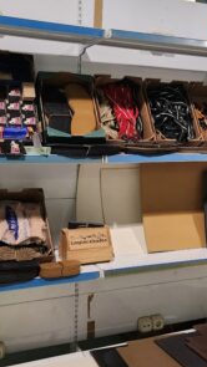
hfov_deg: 34.5
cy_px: 185
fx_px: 332
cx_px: 128
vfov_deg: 58.0
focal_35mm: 34
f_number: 1.8
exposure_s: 1/25
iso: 640
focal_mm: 5.4
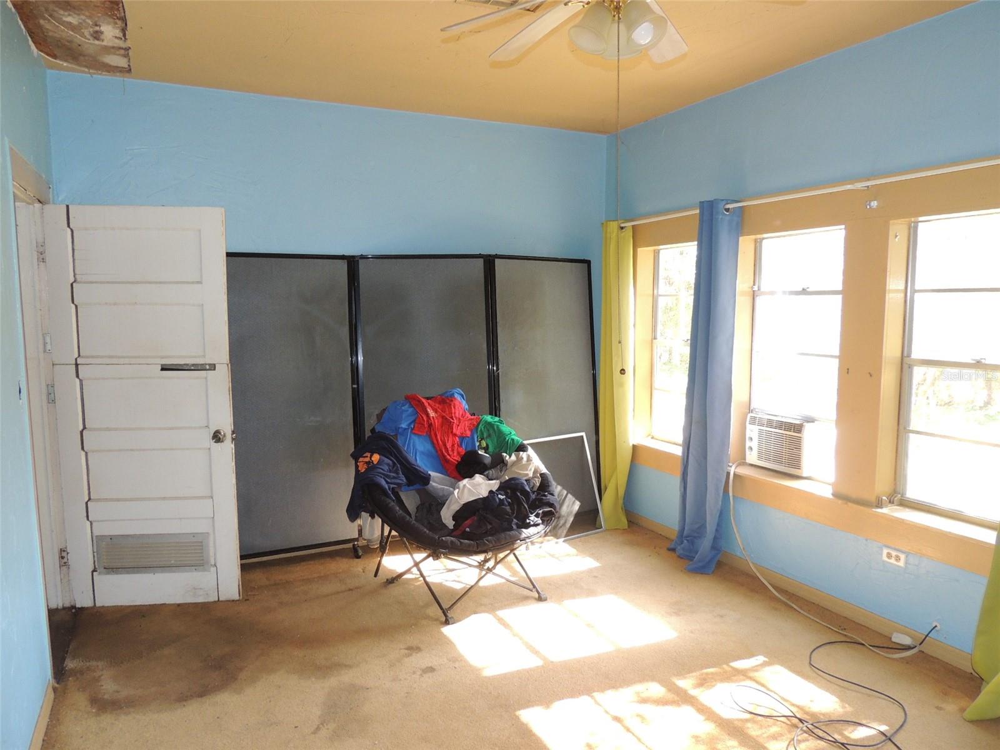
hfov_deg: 71.6
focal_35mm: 24
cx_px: 500
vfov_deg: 56.8
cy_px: 375
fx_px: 693
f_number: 3
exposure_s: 1/40
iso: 280
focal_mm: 4.3
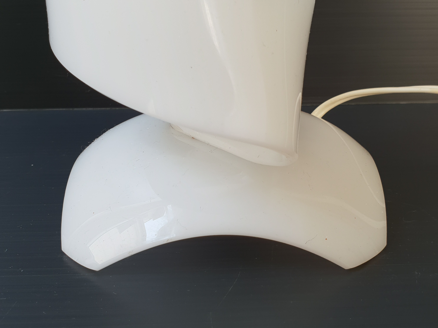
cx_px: 219
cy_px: 164
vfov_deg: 53.1
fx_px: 329
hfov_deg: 67.3
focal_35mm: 26
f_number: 2.4
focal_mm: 4.3
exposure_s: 1/50
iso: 64
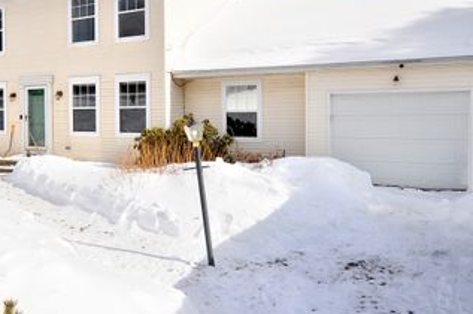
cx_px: 154
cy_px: 114
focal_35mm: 31
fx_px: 404
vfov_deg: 42.0
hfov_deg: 59.2
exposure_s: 1/320
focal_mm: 13
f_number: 11
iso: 200
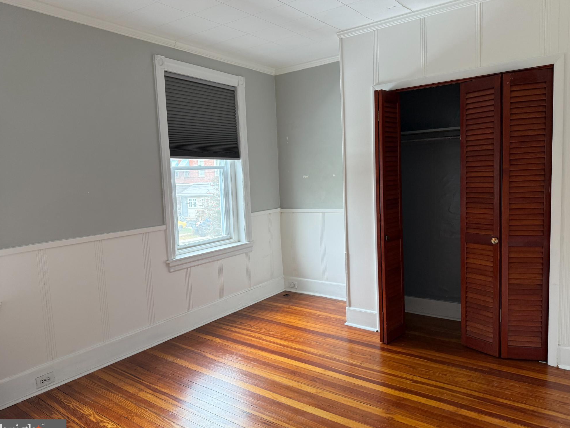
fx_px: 412
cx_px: 291
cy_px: 220
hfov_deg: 69.4
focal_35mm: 25
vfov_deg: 54.9
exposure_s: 1/95
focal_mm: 6.76
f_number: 1.78
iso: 200
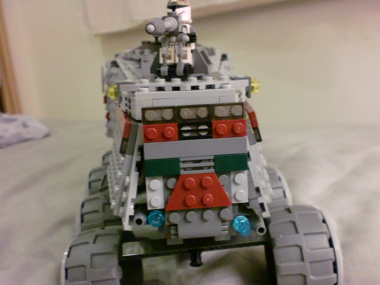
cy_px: 142
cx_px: 190
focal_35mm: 35
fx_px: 384
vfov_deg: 40.7
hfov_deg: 52.6
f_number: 3.1
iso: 800
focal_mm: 6.3
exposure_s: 1/60
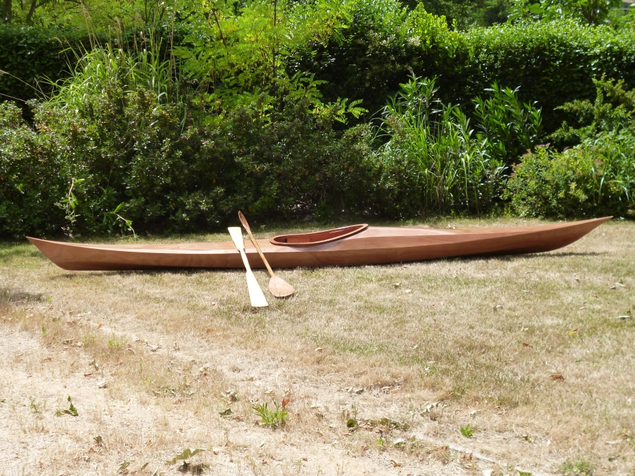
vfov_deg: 26.6
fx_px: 1009
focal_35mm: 55
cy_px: 237
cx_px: 310
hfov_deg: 34.9
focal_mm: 9.5
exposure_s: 1/500
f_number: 3.8
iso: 160
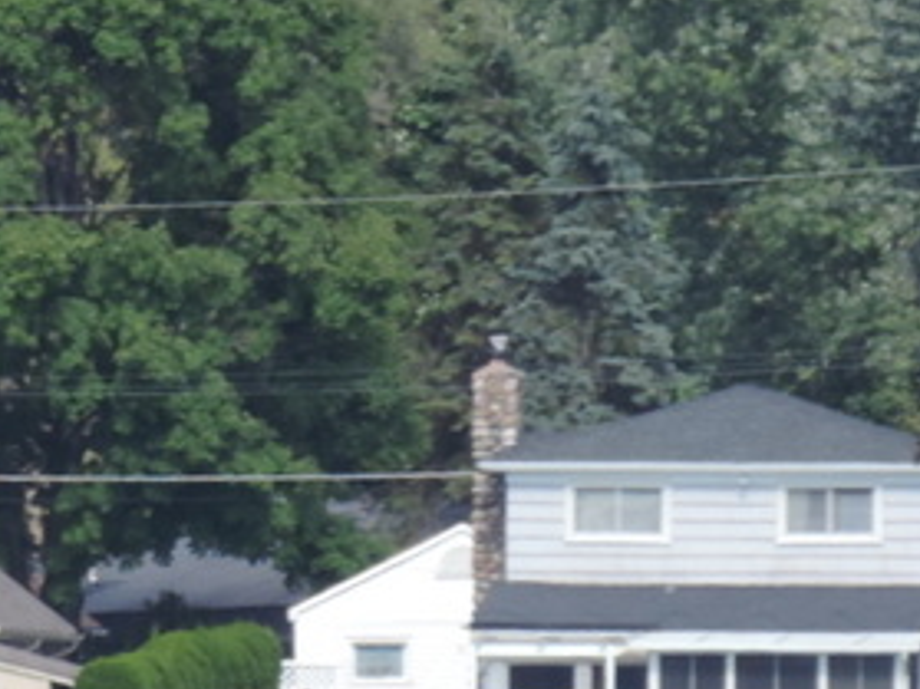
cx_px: 49
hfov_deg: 1.1
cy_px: 178
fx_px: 48748
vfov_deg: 0.8
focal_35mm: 1835
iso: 110
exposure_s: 1/250
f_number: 4.9
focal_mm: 89.1
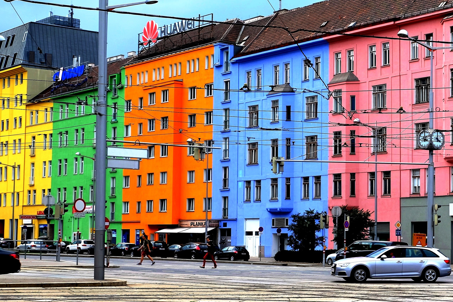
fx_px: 478
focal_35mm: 38
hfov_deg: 50.7
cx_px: 226
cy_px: 151
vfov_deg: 35.1
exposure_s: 1/300
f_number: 6.4
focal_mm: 25.4
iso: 200
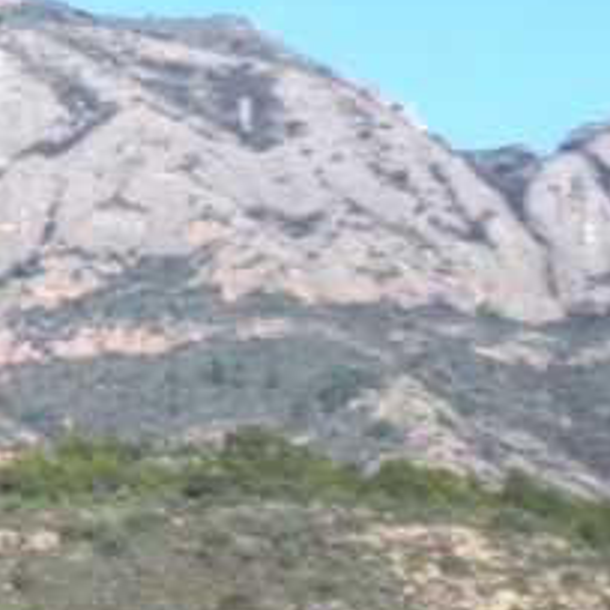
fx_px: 3948
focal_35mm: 198
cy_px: 209
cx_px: -481
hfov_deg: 8.5
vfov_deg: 8.8
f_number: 4.9
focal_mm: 10.3
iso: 64
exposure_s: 1/400
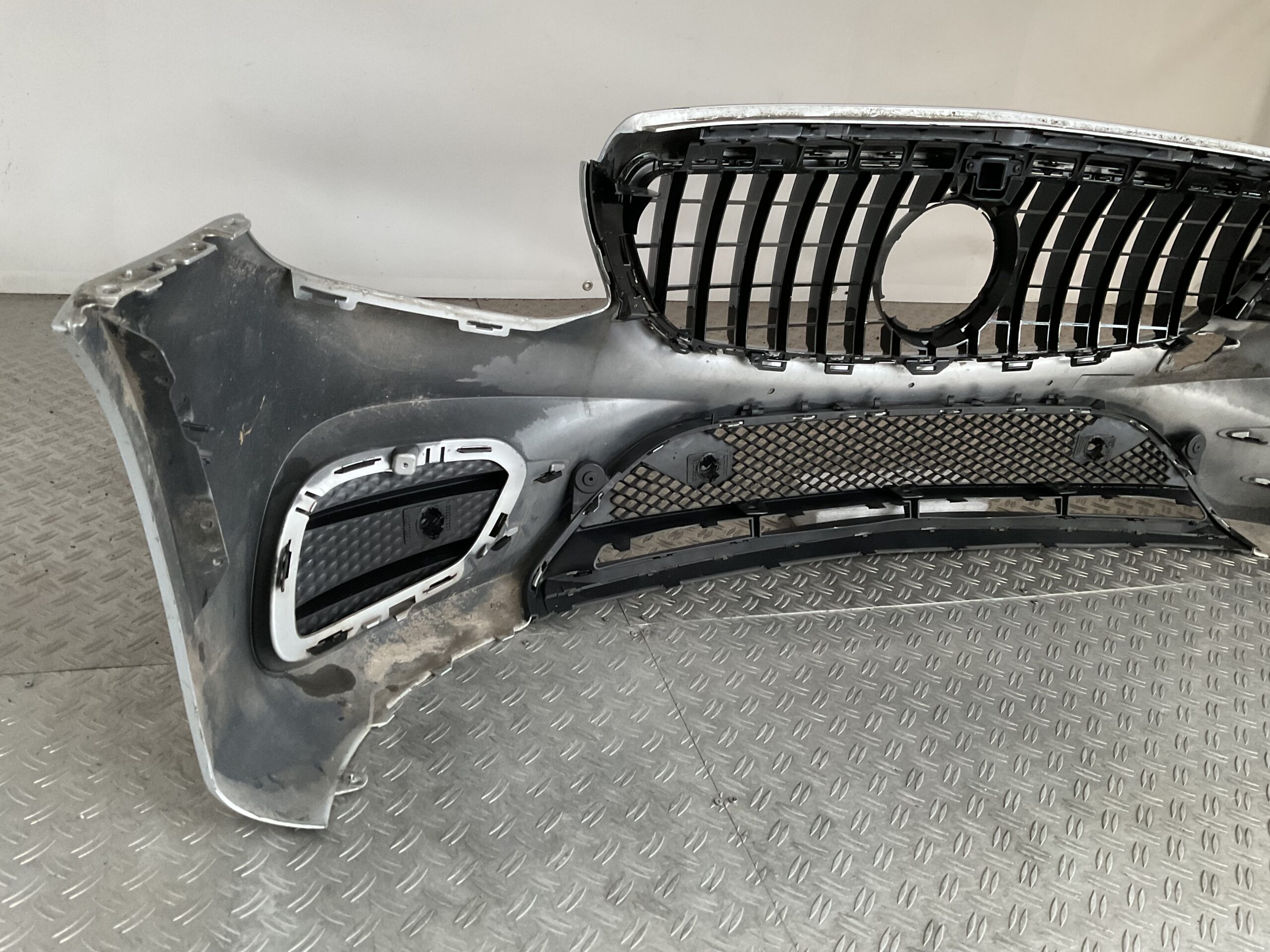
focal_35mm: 29
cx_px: 635
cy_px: 476
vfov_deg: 48.2
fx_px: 1064
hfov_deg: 61.7
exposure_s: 1/33
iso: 250
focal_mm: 3
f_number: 1.8
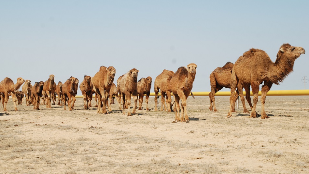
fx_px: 598
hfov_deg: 29.0
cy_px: 83
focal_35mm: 73
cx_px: 151
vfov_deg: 16.5
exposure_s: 1/320
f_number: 9
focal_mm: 44
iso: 100
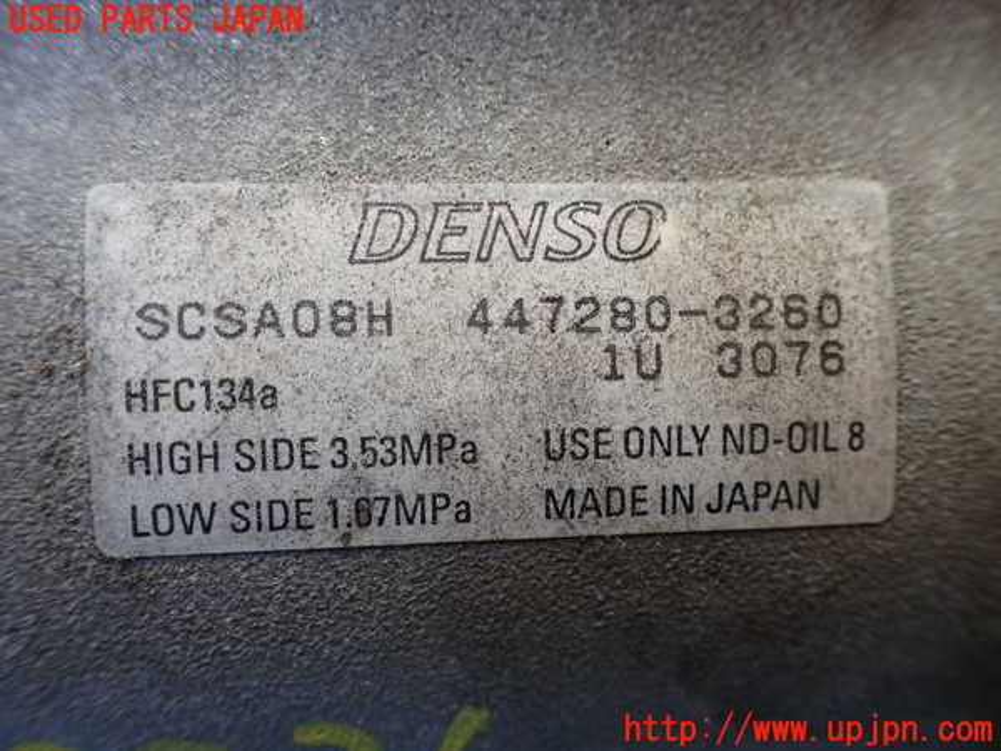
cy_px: 376
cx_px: 500
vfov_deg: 46.8
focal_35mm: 30
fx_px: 868
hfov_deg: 60.0
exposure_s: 1/125
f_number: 2.3
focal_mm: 5.4
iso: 320
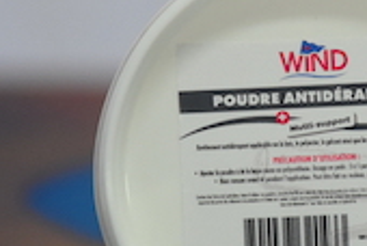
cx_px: 332
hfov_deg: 2.6
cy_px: 79
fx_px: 8057
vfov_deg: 1.7
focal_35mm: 789
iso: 1600
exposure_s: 1/125
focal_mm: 140
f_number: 5.6
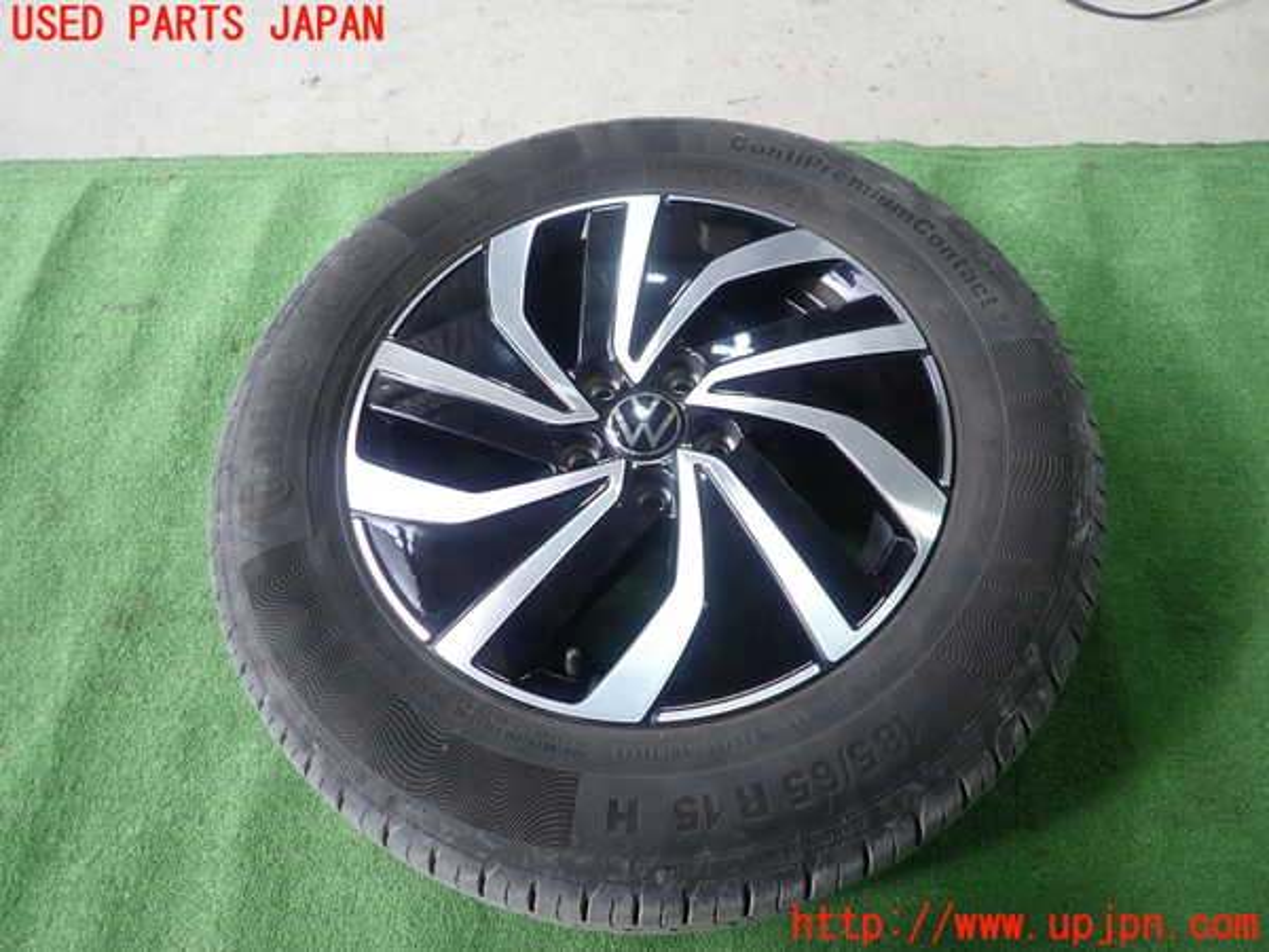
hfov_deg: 69.4
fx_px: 916
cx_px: 634
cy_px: 476
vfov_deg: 54.9
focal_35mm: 25
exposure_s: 1/80
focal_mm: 4.5
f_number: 2
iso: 100
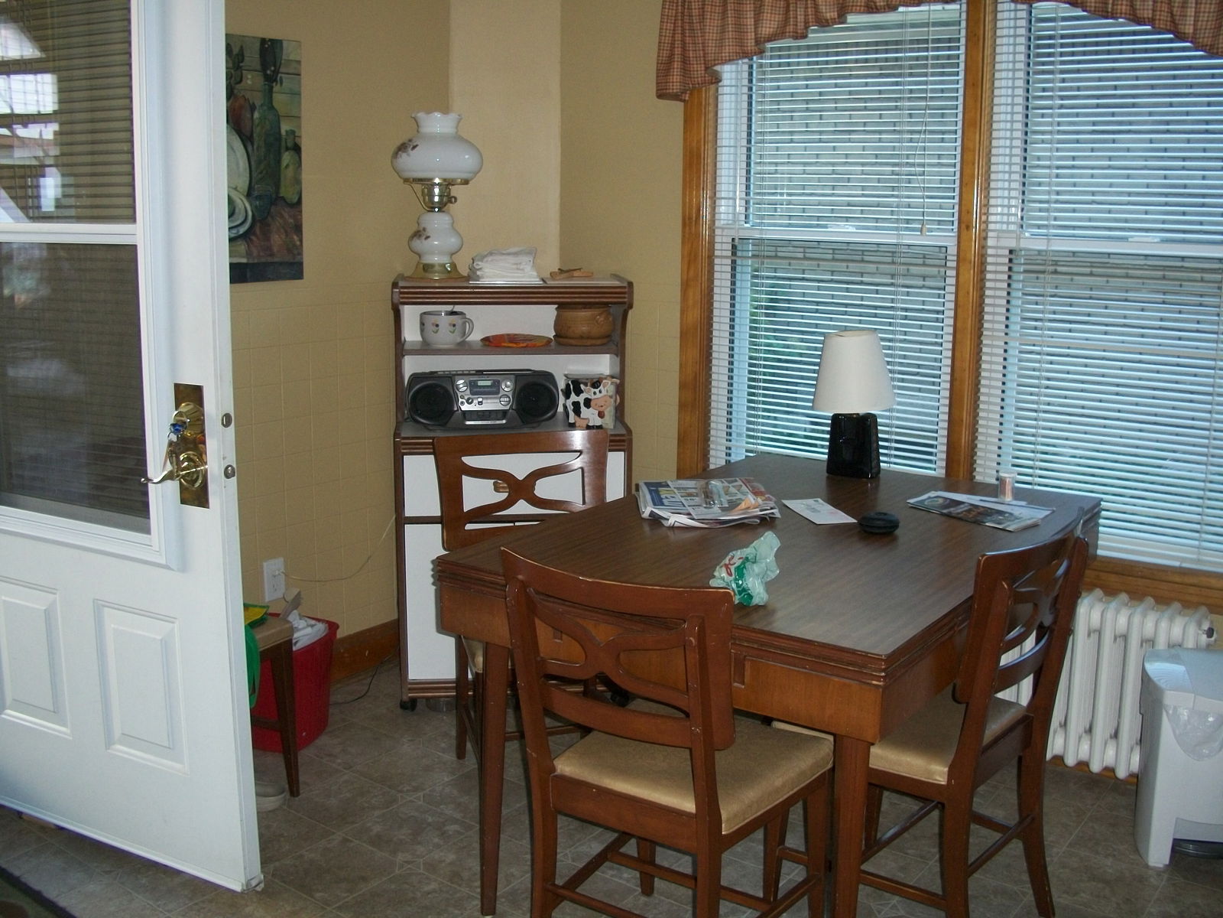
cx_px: 612
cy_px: 459
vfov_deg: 40.7
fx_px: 1237
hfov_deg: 52.6
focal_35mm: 35
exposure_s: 1/30
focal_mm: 6.3
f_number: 3.1
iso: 160
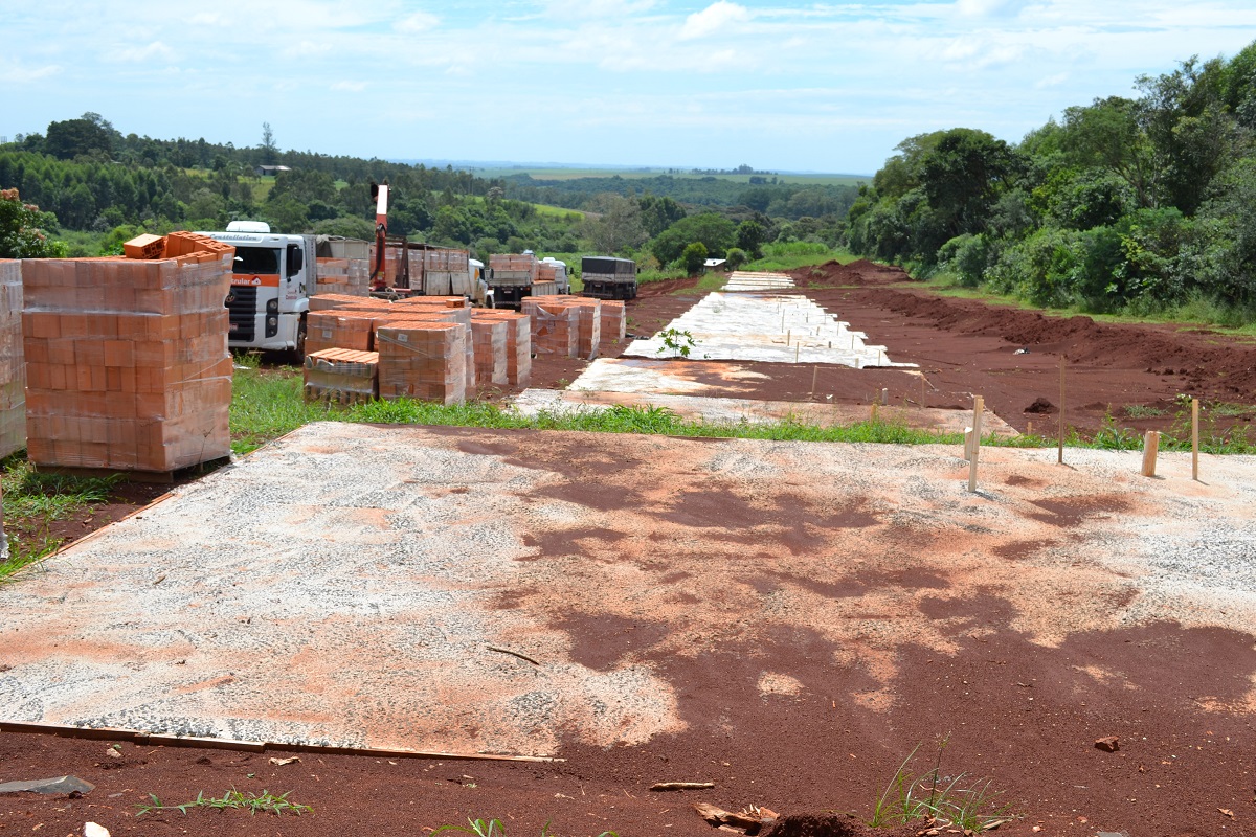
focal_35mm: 36
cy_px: 418
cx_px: 628
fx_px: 1256
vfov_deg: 36.9
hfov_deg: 53.1
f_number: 8
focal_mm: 24
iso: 100
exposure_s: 1/250
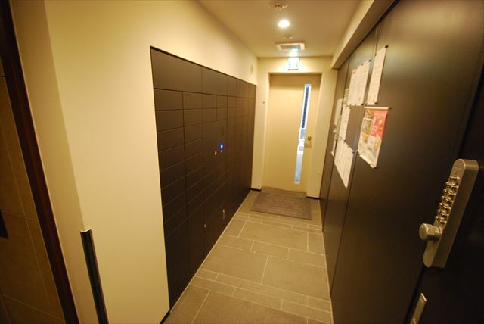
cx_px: 242
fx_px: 202
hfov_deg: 100.3
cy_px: 162
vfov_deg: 77.4
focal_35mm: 15
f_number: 3.5
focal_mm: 10
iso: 1250
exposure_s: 1/30
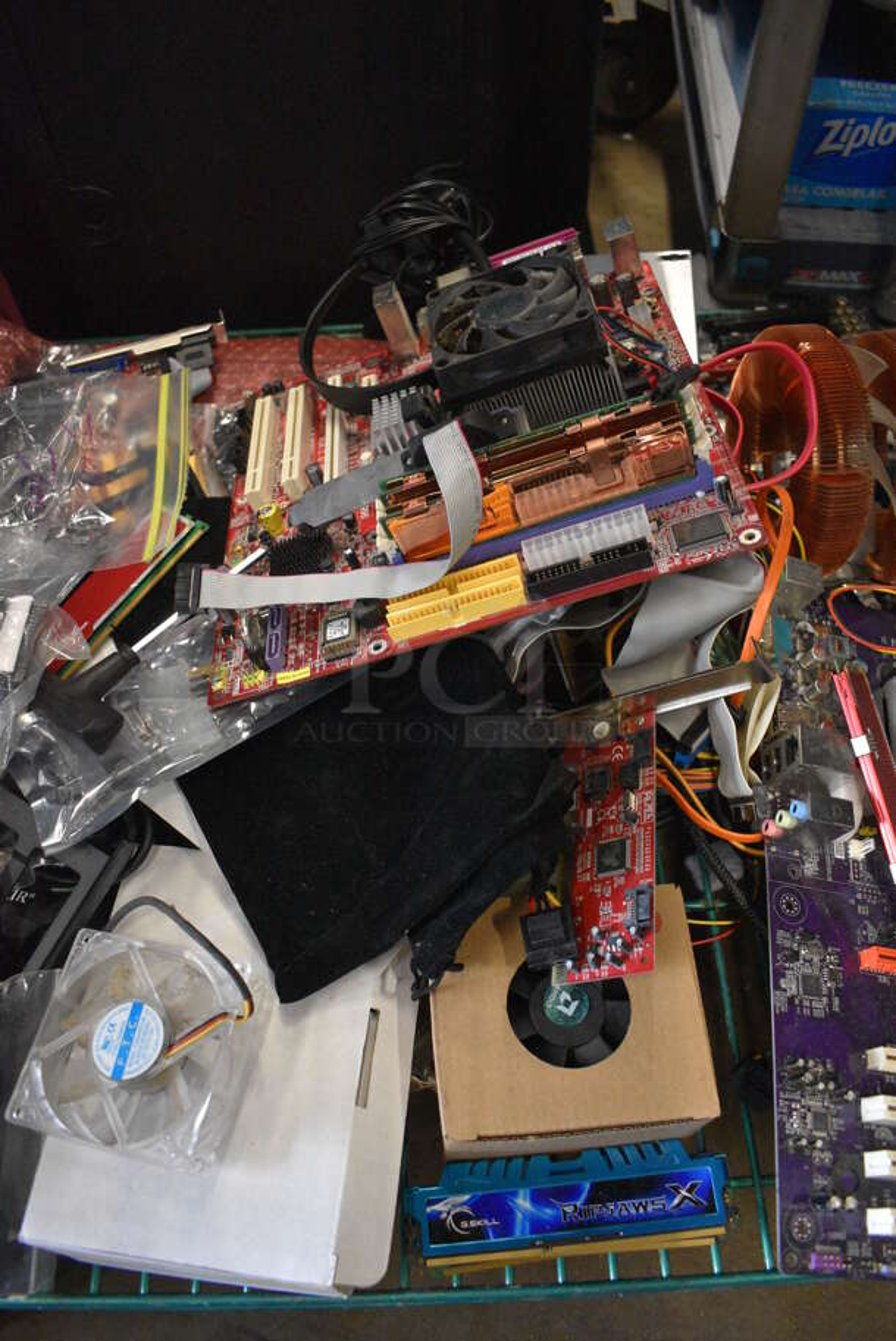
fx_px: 1006
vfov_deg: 67.3
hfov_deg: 48.0
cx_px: 448
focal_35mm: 27
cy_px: 670
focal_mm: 18
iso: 4000
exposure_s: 1/125
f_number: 3.5
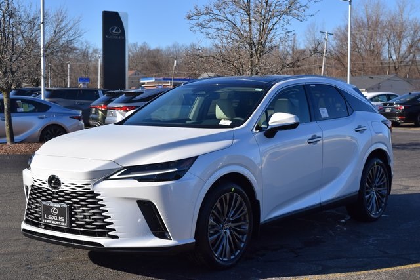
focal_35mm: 60
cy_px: 140
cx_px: 210
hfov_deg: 33.4
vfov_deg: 22.6
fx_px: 700
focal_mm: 40
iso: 400
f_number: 7.1
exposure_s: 1/1600
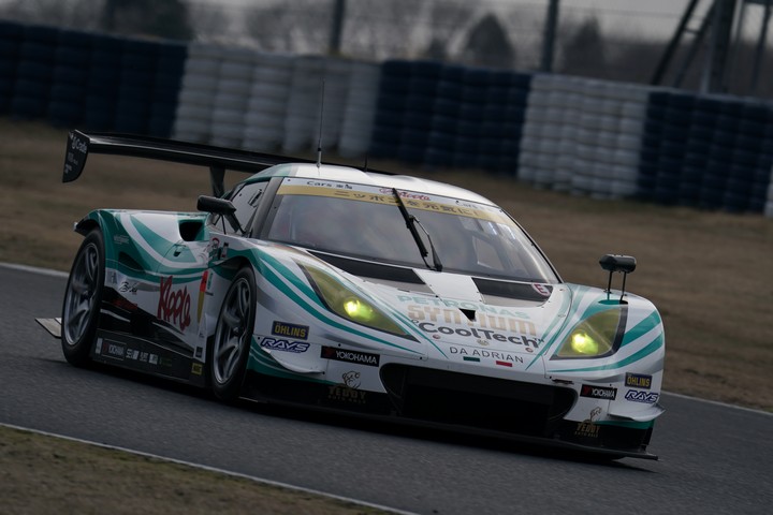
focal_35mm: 600
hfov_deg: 3.4
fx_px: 12882
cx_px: 386
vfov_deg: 2.3
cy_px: 258
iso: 200
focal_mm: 600
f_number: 9
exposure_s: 1/640
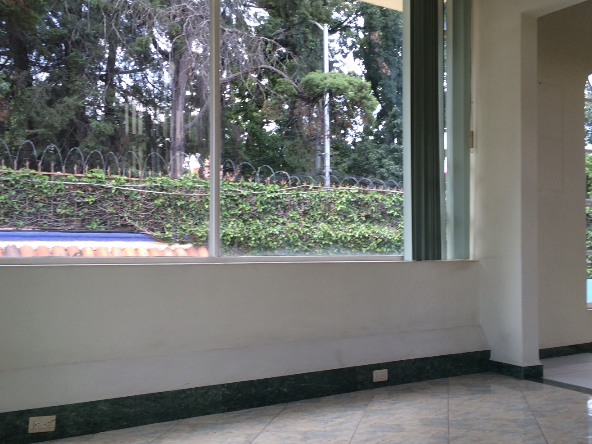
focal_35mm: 36
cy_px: 233
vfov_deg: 39.6
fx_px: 616
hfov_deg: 51.3
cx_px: 320
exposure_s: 1/120
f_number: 2.2
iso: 50
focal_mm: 4.15
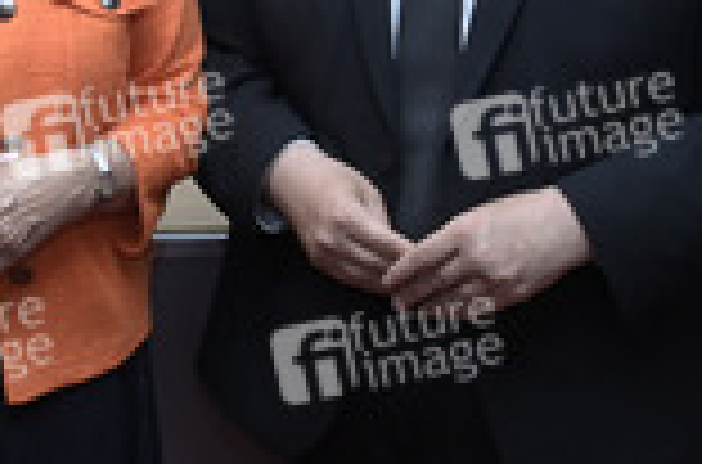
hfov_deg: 22.5
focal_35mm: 87
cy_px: 14
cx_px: -2
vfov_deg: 15.4
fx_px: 1691
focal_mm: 30
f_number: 7.1
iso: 1000
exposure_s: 1/250
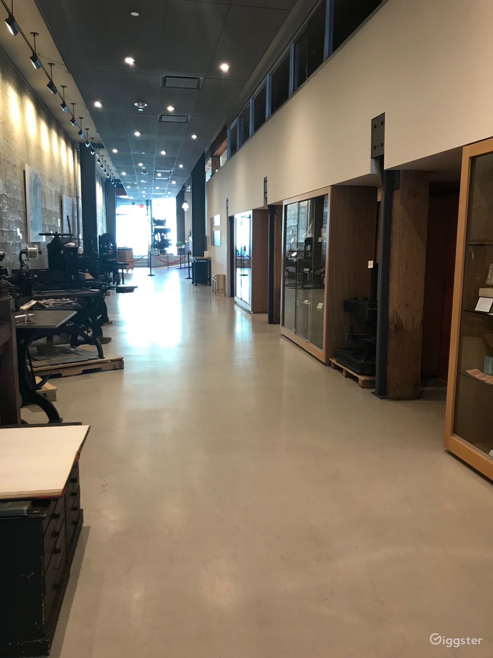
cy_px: 329
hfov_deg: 49.8
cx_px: 246
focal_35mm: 28
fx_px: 532
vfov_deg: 63.4
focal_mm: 3.99
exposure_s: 1/20
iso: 40
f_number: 1.8
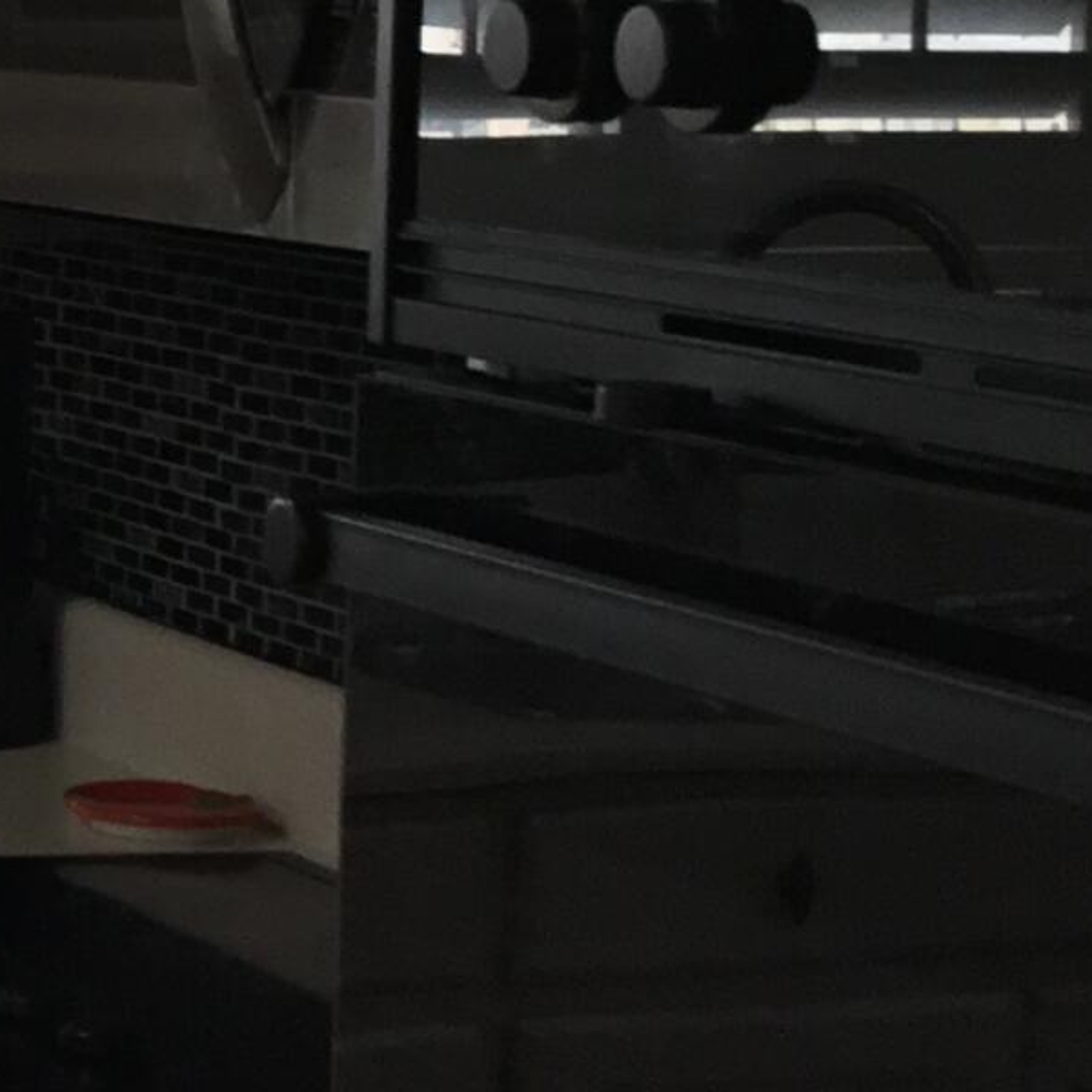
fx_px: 4890
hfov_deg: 11.7
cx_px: -963
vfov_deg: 12.7
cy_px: 460
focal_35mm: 137
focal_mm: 3.3
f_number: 2.4
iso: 64
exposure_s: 1/30
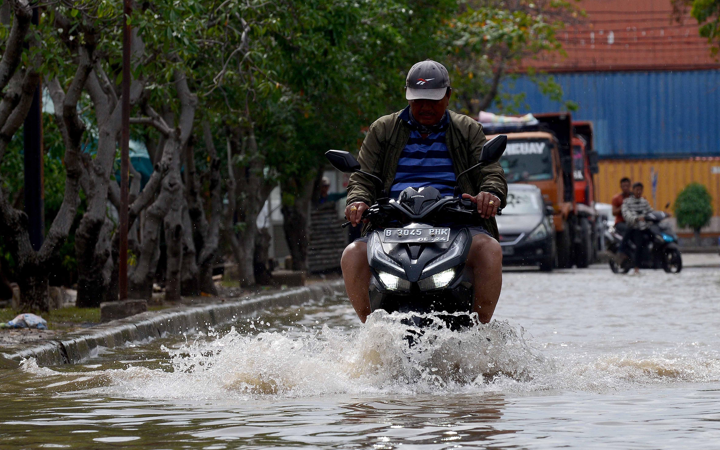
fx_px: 3964
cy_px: 206
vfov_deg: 6.5
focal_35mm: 202
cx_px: 405
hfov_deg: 10.4
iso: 400
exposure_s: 1/800
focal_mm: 155
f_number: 8
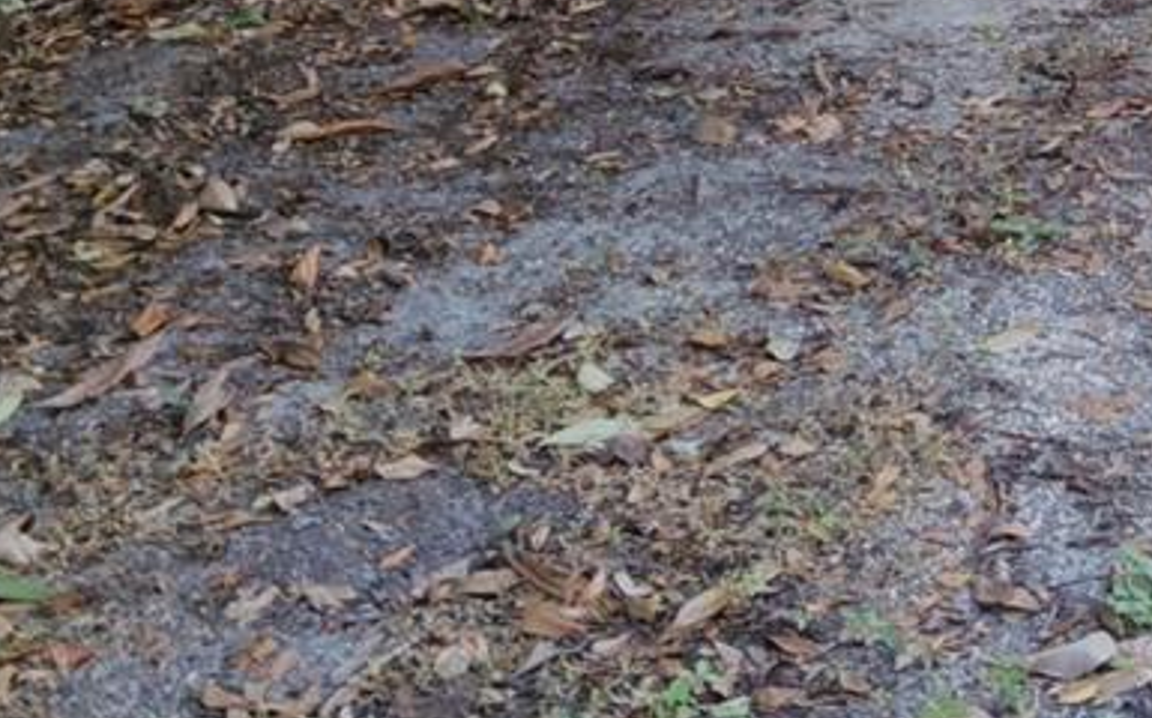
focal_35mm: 79
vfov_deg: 15.3
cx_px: 1278
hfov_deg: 24.4
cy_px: -335
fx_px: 2478
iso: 69
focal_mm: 3.69
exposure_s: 1/40
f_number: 2.65
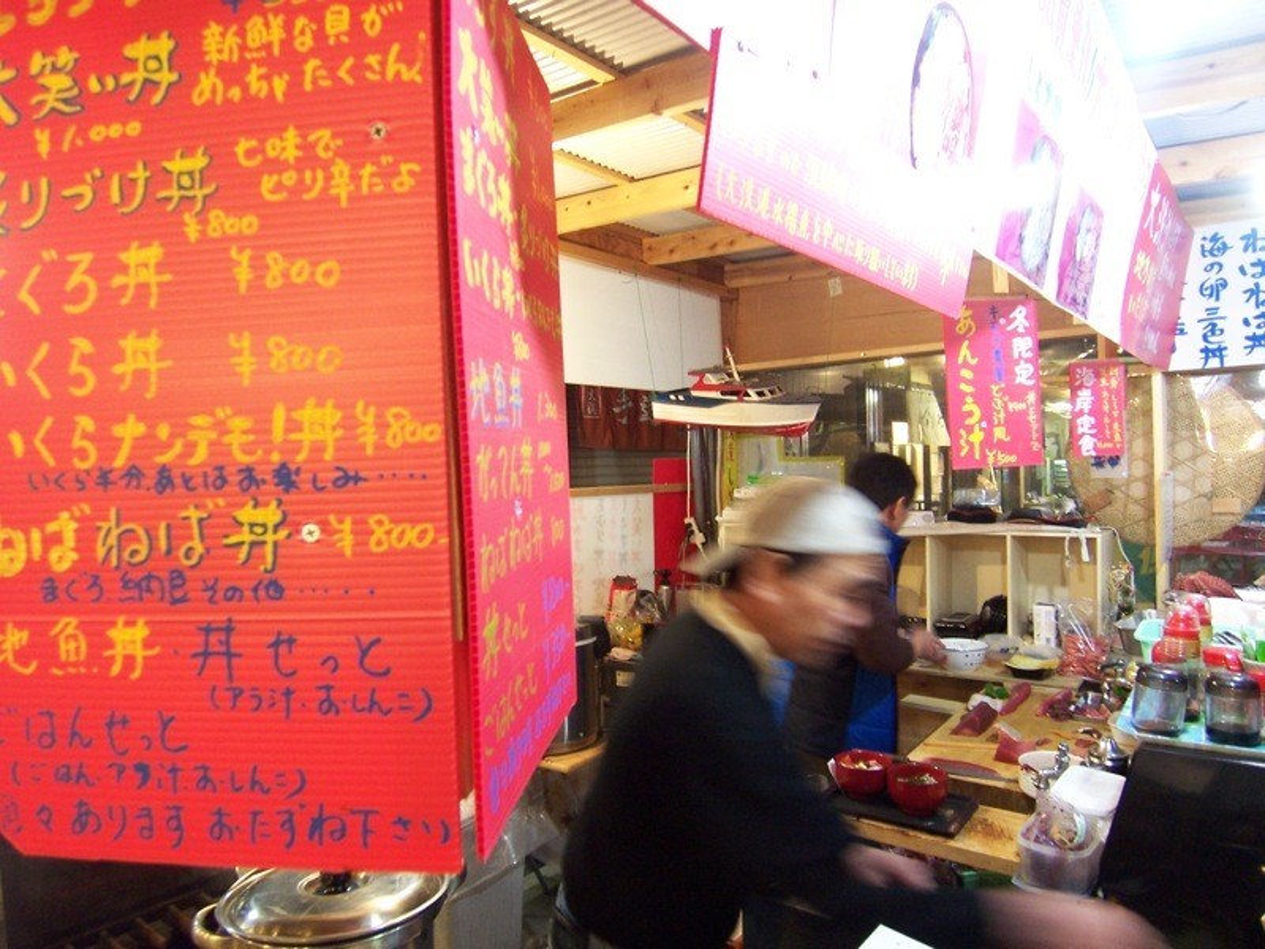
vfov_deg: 58.9
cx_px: 632
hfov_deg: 73.9
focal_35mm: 23
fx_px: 841
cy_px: 474
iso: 160
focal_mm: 3.8
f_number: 2.8
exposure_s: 1/10
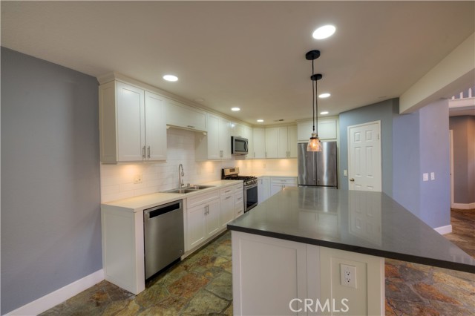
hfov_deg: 104.3
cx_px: 238
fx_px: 185
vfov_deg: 81.1
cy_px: 158
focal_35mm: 14
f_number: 8
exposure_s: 1/2
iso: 64
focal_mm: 14
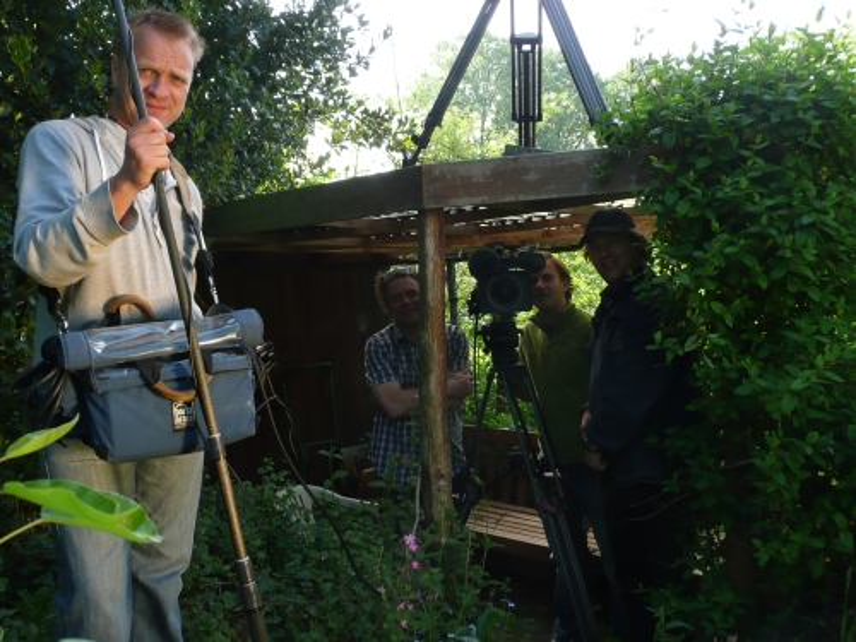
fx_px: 841
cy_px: 321
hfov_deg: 54.0
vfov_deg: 41.8
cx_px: 428
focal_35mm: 34
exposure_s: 1/160
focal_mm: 5.5
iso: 100
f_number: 3.6
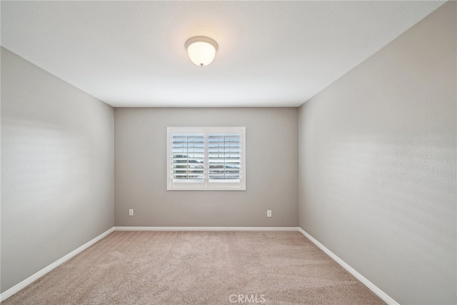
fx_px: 178
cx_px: 228
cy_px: 152
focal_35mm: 14
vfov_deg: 81.2
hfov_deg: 104.3
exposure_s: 1/15
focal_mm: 14
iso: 400
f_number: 8
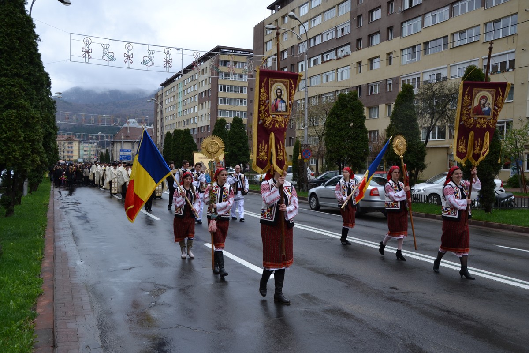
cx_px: 264
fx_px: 463
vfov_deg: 41.7
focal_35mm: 32
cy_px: 176
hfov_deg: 59.5
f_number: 6.3
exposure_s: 1/160
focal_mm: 21
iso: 100
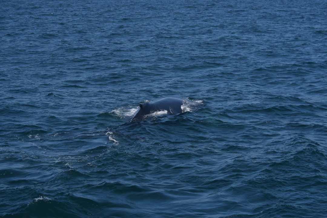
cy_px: 109
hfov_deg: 21.9
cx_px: 164
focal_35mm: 93
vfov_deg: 14.7
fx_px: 845
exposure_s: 1/1600
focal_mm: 62
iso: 200
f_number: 5.6
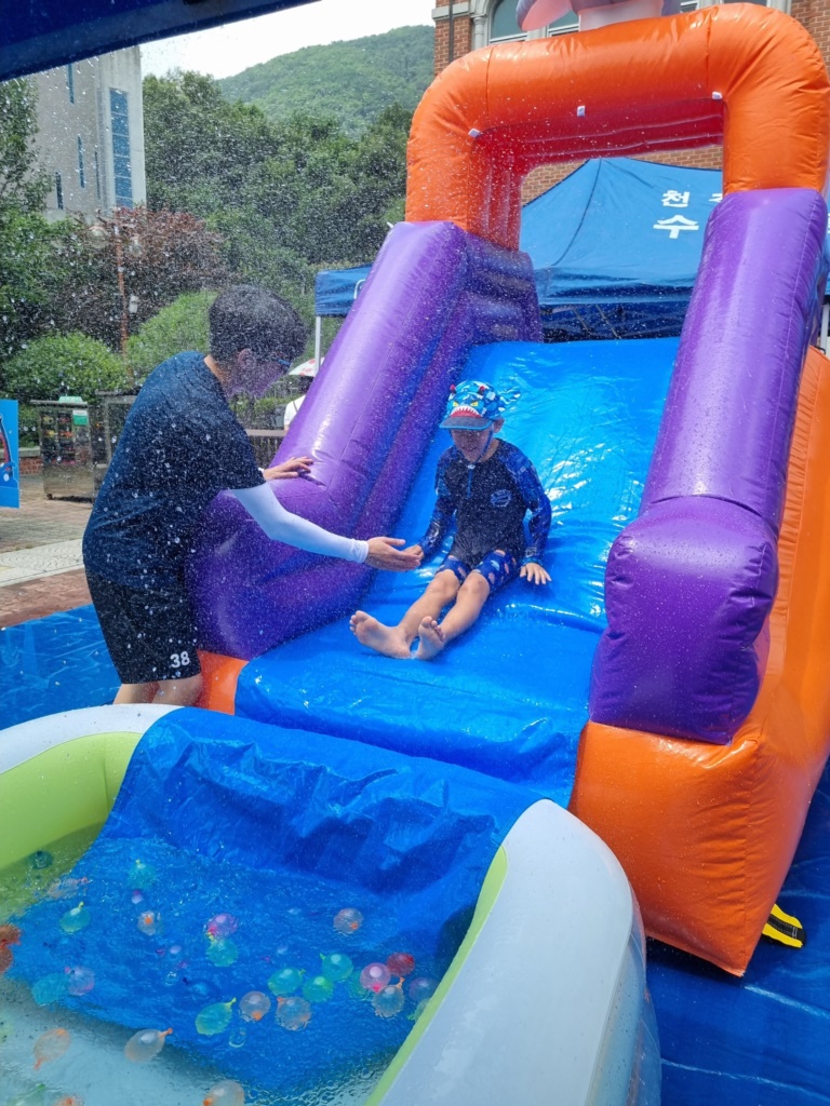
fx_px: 831
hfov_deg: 53.1
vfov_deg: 67.3
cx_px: 415
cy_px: 553
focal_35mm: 26
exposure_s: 1/1252
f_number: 1.8
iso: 50
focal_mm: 5.4
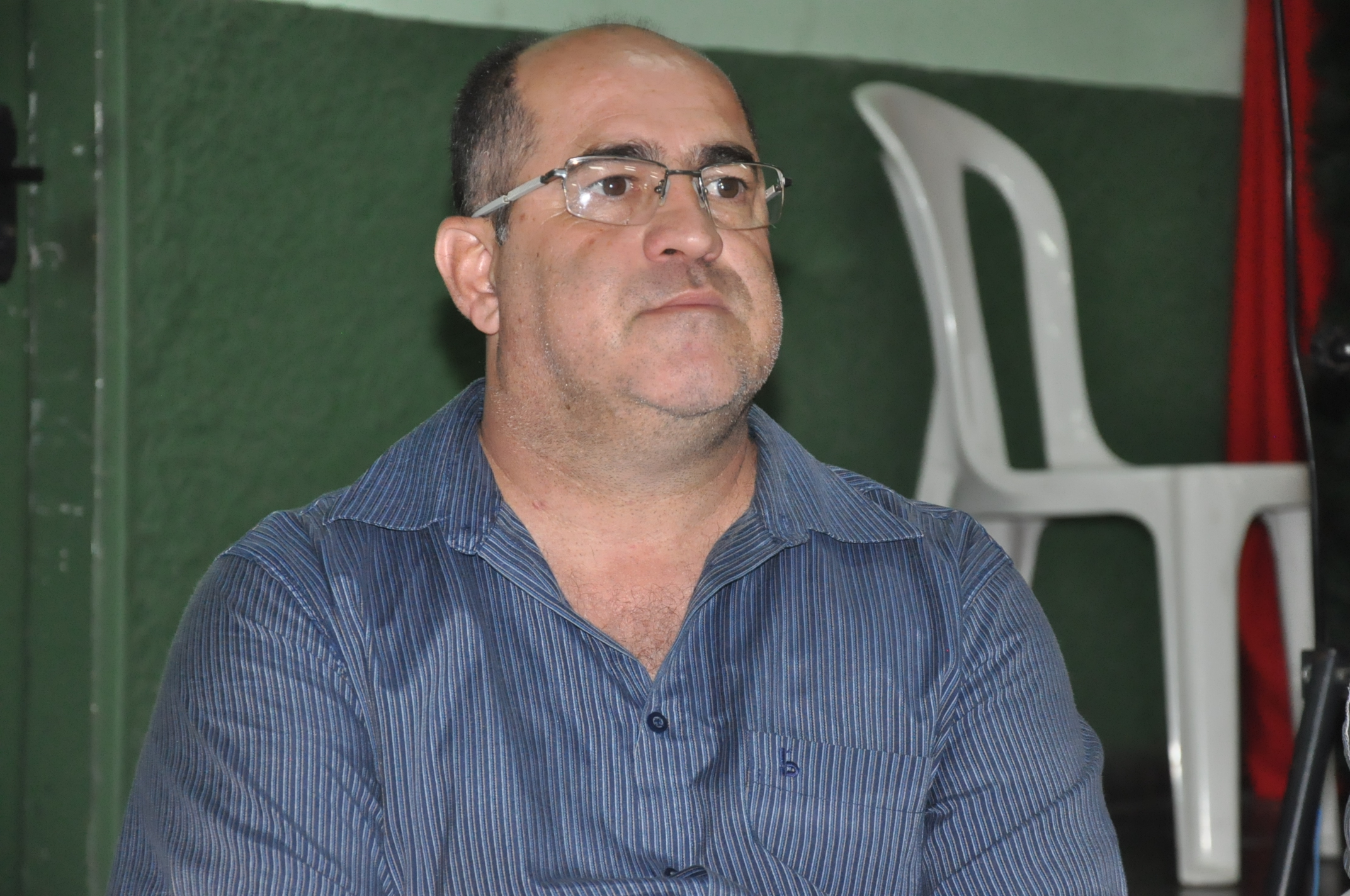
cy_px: 448
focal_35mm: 135
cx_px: 675
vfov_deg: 10.1
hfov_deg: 15.2
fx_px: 5056
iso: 2000
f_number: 5.6
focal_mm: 90
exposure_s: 1/60
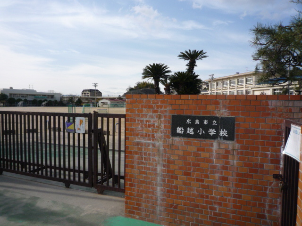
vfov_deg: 54.9
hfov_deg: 69.4
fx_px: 218
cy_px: 113
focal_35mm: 25
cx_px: 151
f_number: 4
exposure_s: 1/640
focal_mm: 4.4
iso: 100
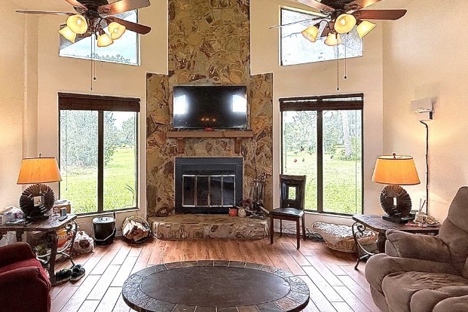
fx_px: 312
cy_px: 136
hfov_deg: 73.4
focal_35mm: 24
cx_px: 201
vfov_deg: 53.0
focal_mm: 2.22
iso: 64
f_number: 2.2
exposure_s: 1/120
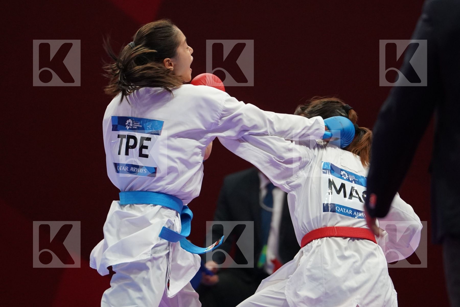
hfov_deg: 4.9
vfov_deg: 3.3
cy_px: 154
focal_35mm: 420
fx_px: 5366
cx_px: 230
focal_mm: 280
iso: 2500
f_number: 4
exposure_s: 1/1000
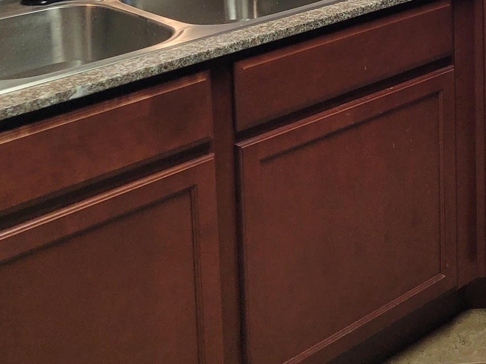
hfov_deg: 22.9
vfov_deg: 17.8
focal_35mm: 76
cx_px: 632
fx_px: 1067
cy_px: -140
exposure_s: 1/120
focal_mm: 5.4
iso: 200
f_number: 1.8
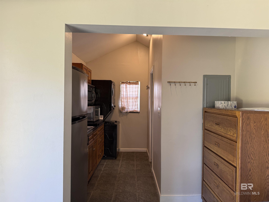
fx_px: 187
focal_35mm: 24
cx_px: 134
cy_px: 101
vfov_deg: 56.8
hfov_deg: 71.6
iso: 160
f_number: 1.78
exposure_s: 1/121
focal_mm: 6.76
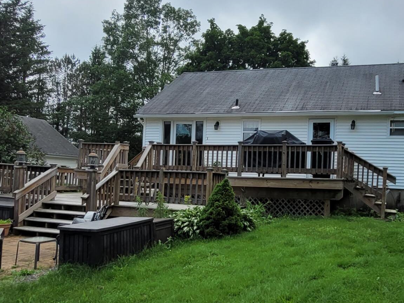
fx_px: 397
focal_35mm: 34
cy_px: 172
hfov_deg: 53.4
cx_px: 251
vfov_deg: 41.7
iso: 40
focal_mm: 1.74
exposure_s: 1/1957
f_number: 2.2
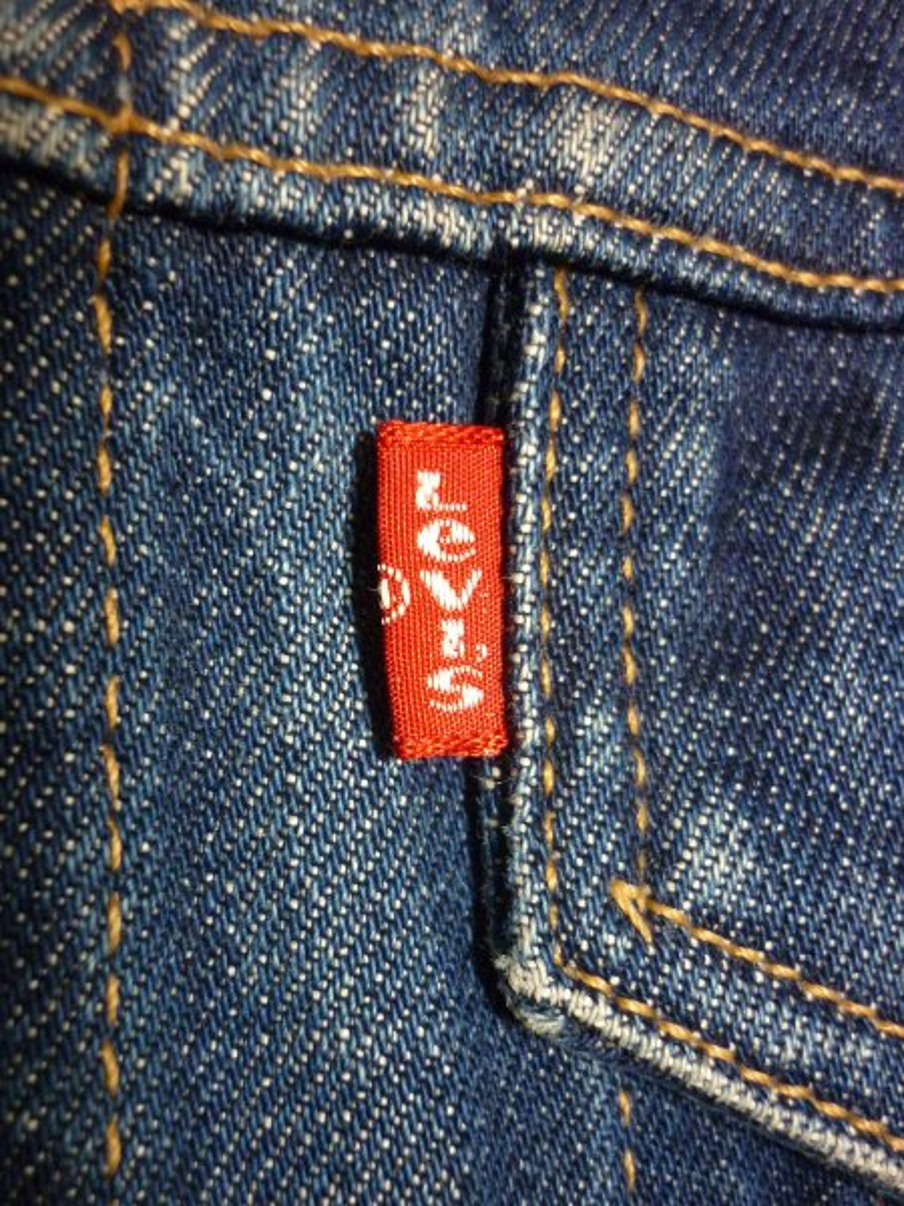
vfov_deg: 55.4
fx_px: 1149
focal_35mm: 33
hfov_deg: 42.9
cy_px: 603
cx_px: 452
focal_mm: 5.5
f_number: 2.8
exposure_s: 1/8
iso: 400
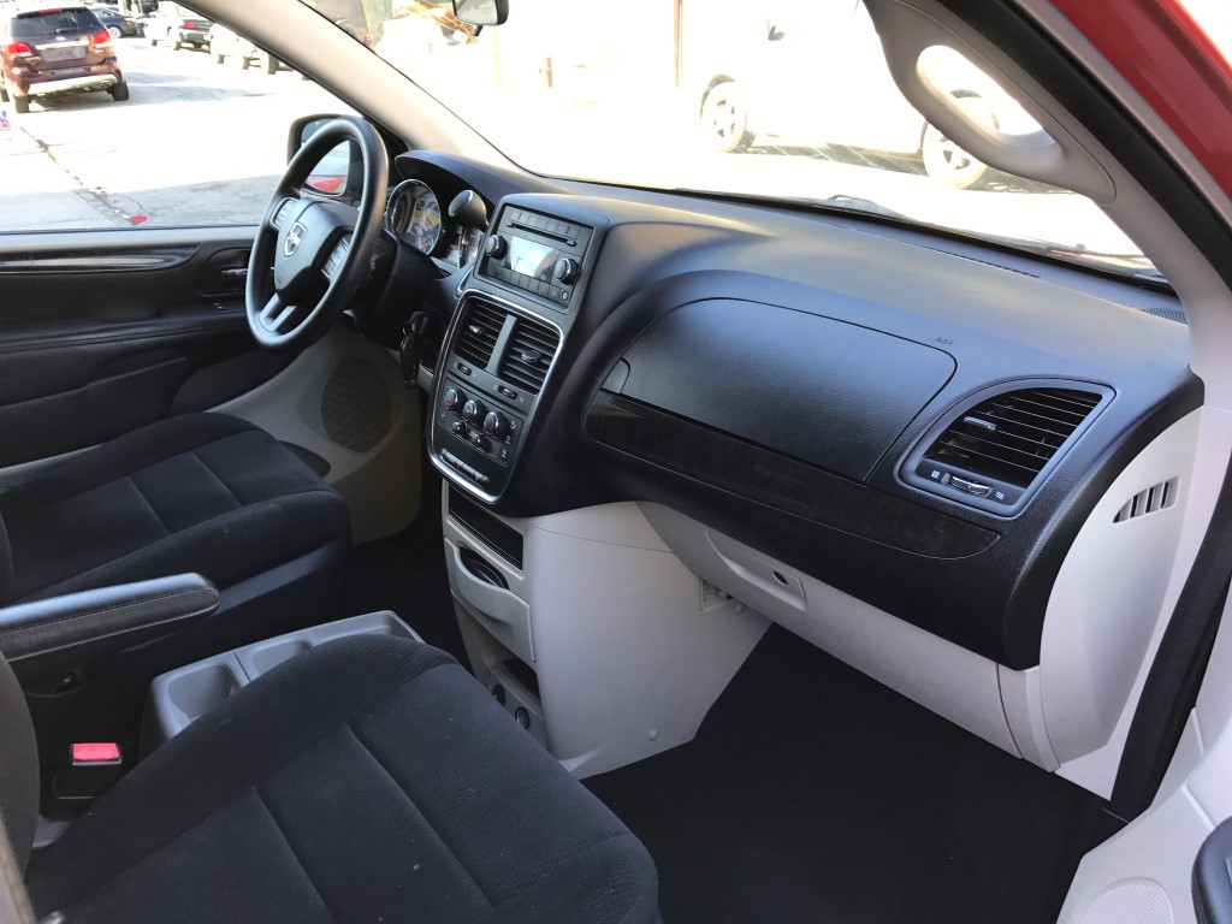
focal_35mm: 28
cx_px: 616
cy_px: 462
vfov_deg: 49.7
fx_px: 997
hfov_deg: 63.4
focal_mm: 3.99
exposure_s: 1/90
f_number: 1.8
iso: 32
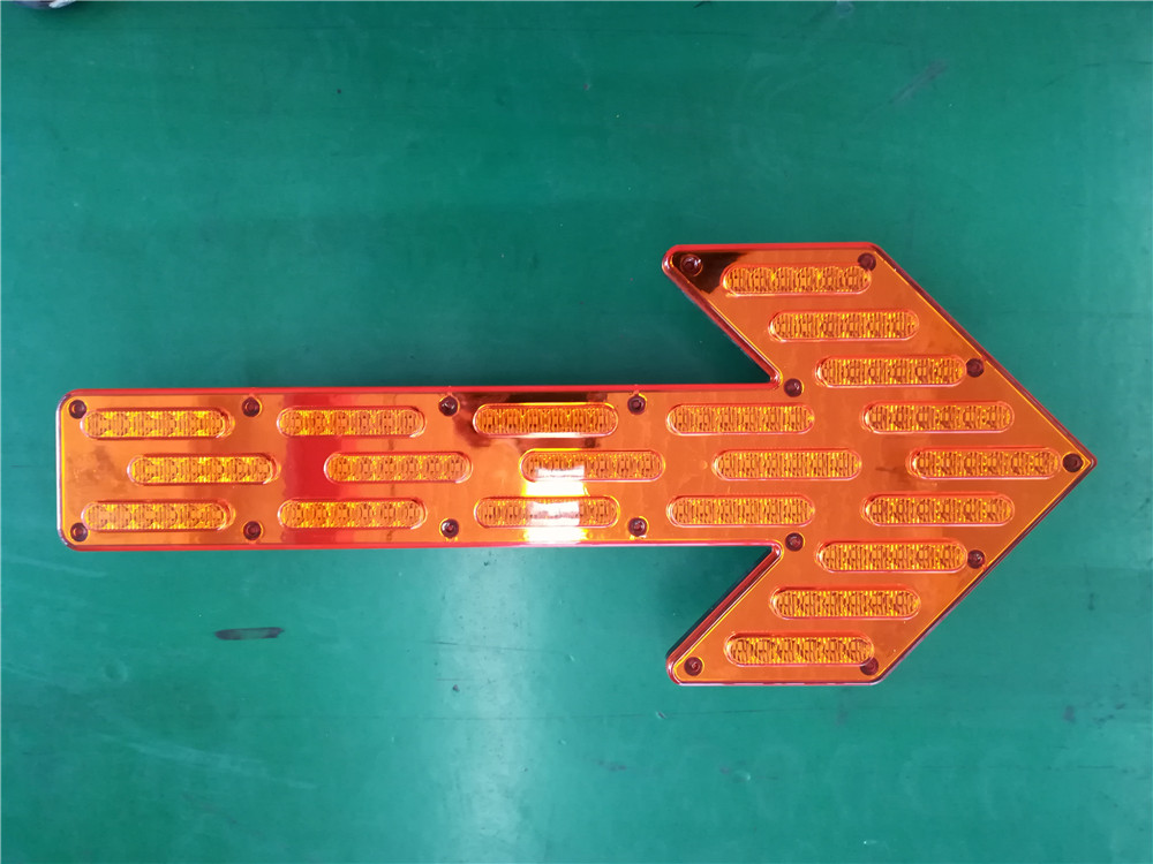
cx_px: 576
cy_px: 432
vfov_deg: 53.1
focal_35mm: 26
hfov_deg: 67.3
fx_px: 866
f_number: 2.2
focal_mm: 3.83
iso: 400
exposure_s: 1/24
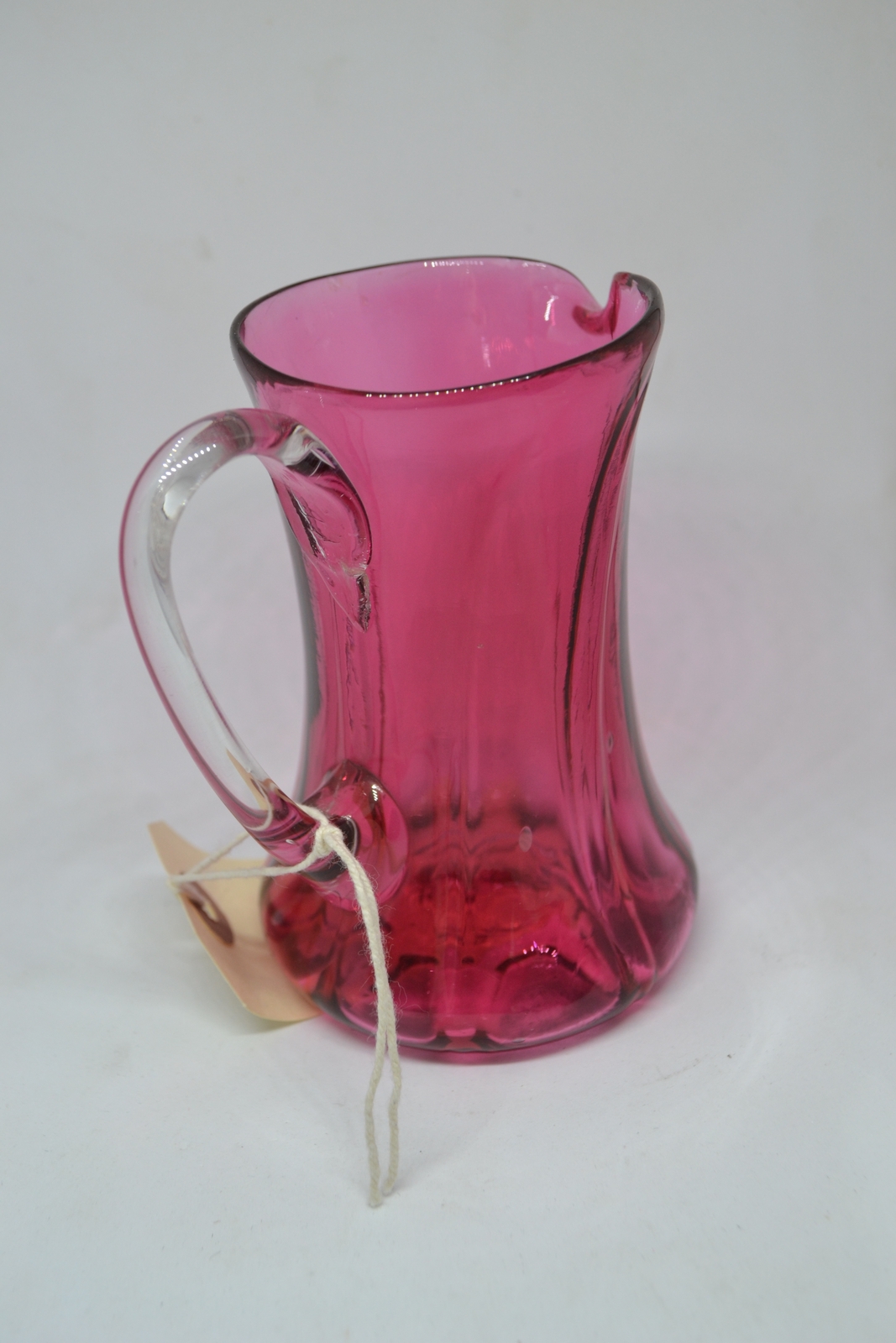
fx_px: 1344
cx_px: 448
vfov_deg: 53.1
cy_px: 672
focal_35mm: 36
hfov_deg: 36.9
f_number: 5
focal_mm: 24
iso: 400
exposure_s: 1/60
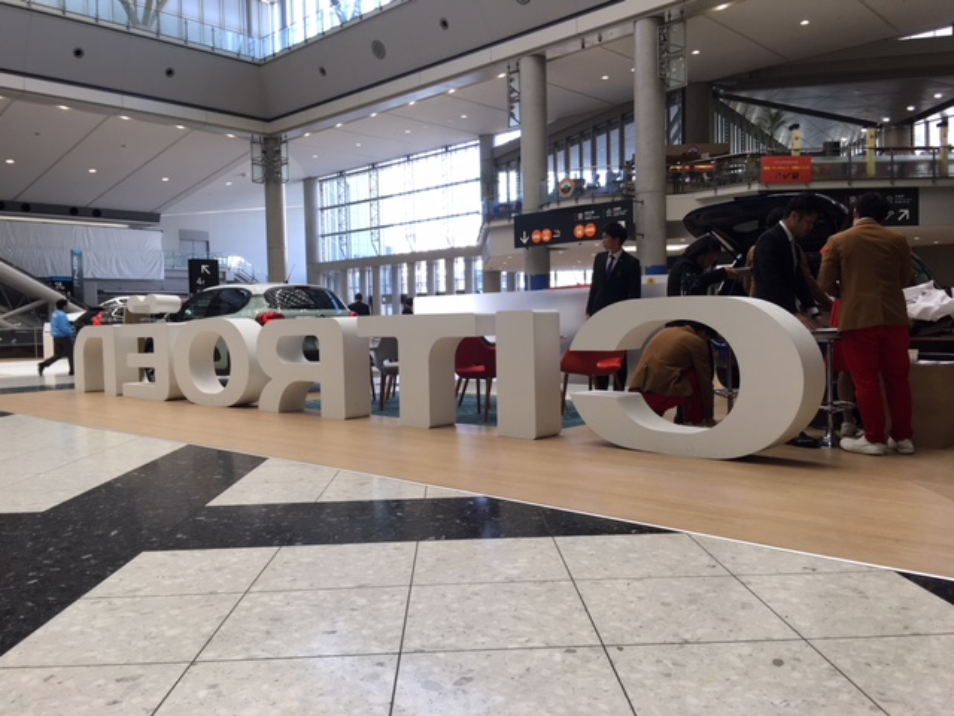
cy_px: 358
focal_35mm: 29
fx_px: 799
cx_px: 477
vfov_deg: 48.2
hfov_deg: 61.7
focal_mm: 4.15
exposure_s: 1/50
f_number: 2.2
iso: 32
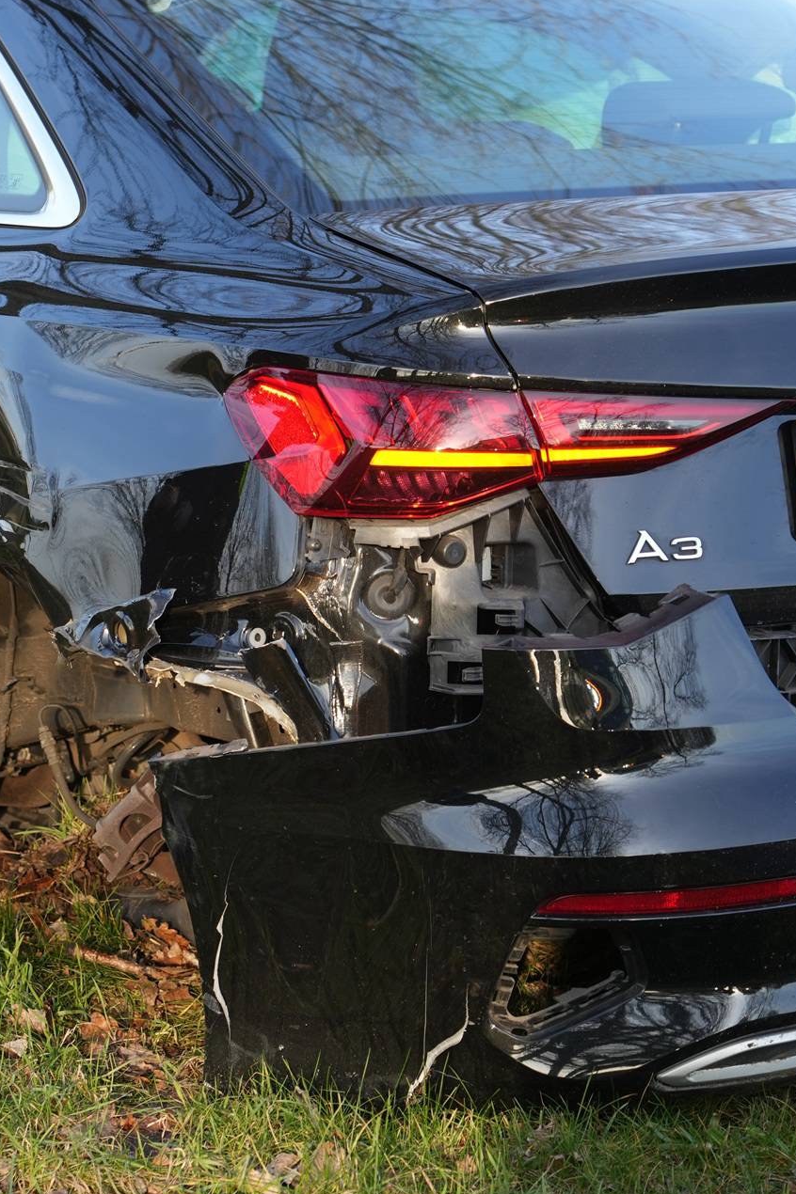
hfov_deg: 11.0
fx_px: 4115
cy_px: 598
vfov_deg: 16.5
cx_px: 12
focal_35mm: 124
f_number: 5
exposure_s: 1/160
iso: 250
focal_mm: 82
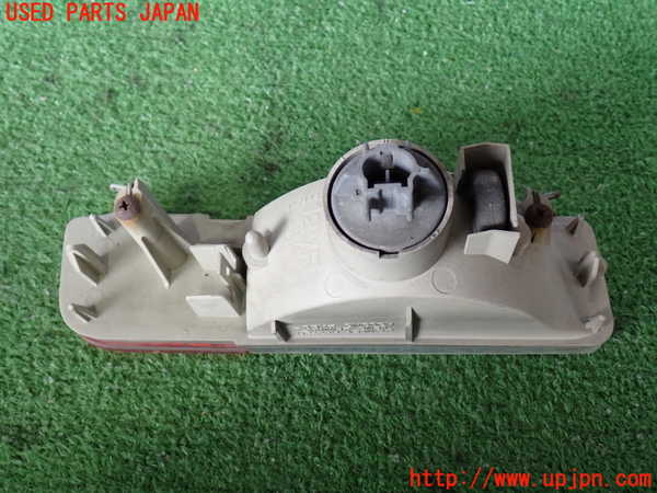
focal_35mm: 36
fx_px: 683
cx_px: 328
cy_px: 246
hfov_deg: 51.4
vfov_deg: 39.7
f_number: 2.5
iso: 200
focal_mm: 6.37
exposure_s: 1/50
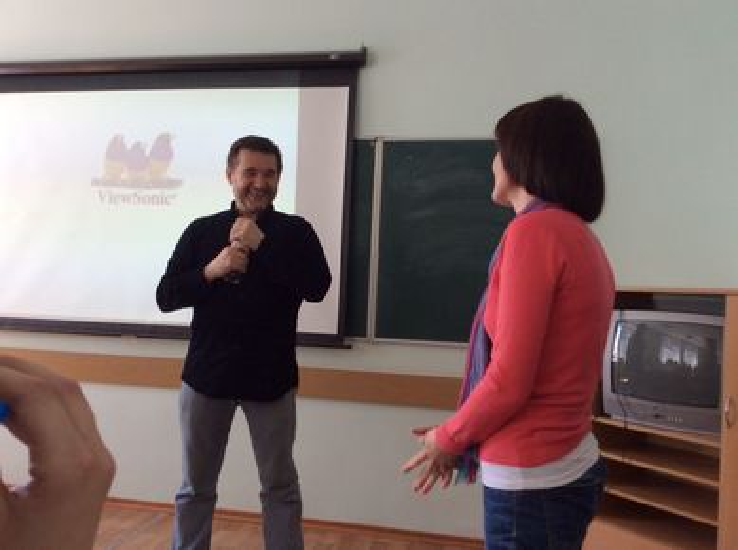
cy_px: 275
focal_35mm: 32
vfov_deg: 44.0
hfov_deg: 56.9
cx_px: 369
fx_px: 681
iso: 40
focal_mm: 3.3
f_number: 2.4
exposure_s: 1/50
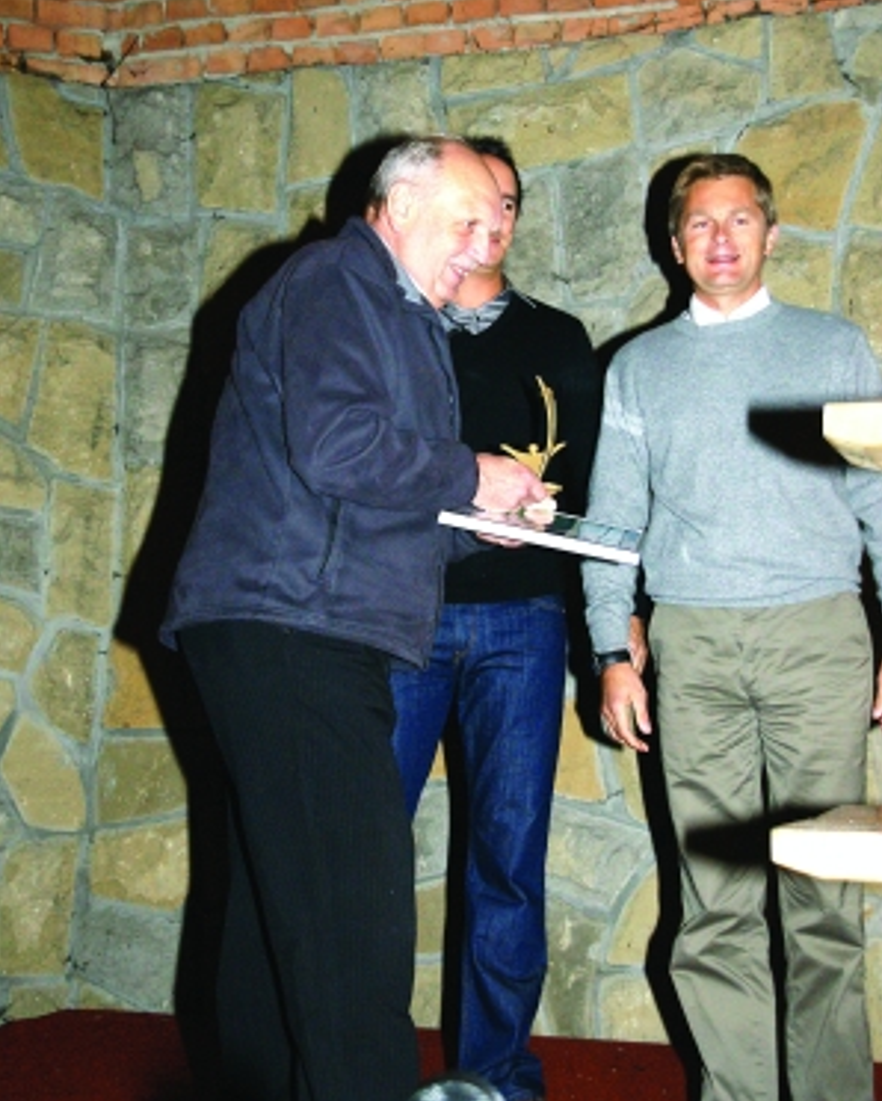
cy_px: 482
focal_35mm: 60
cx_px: 441
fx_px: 1942
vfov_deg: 31.6
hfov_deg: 25.6
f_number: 5.6
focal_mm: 35
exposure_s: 1/60
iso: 800
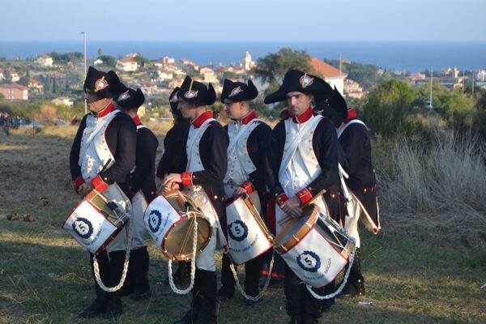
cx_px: 243
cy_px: 162
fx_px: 931
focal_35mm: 69
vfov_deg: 19.7
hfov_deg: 29.2
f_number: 5.6
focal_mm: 46
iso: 100
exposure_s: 1/125
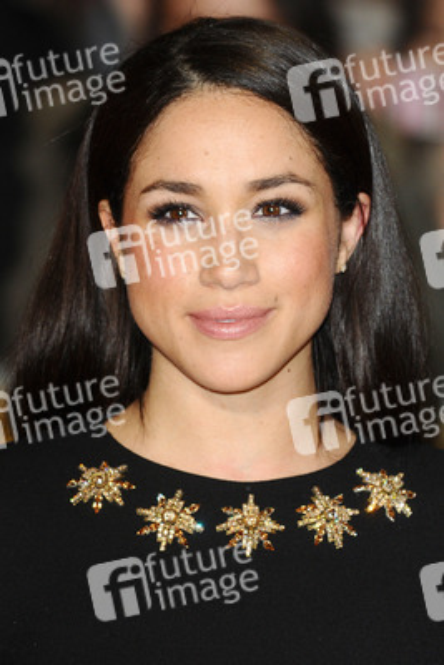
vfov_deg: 7.4
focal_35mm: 278
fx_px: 5129
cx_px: 222
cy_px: 332
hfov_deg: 5.0
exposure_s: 1/200
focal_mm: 185
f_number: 4.5
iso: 640
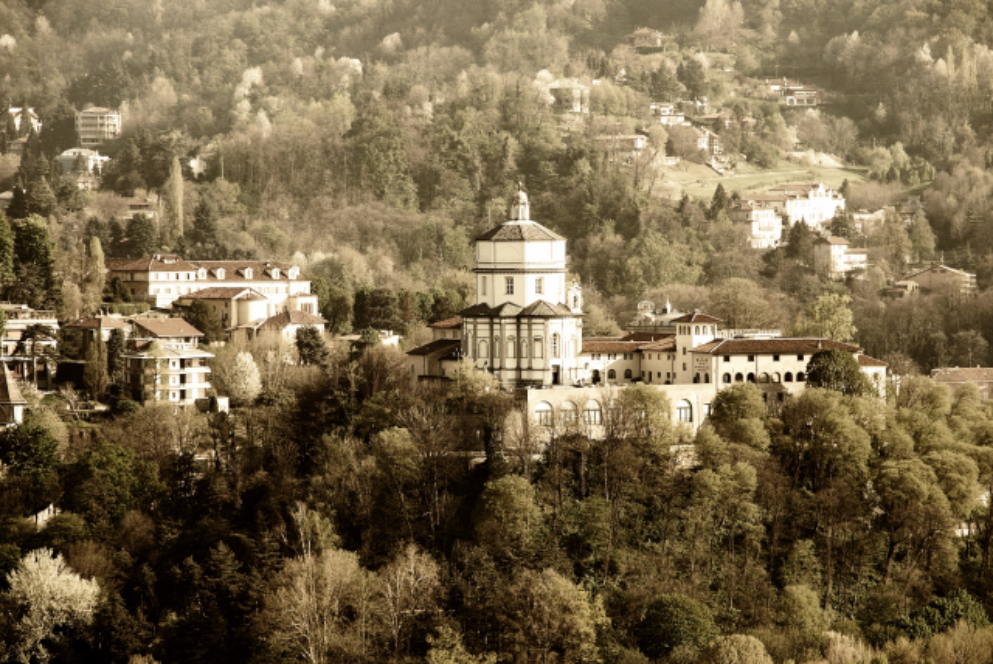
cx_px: 496
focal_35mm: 202
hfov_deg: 10.2
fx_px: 5591
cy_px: 332
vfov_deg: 6.8
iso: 200
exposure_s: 1/160
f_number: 9
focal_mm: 135
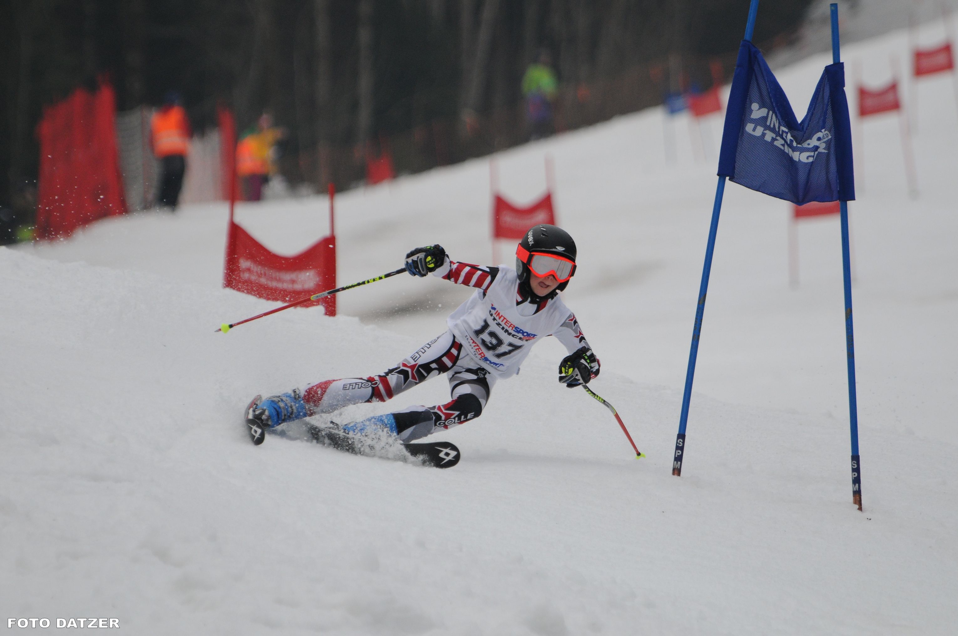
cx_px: 479
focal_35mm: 600
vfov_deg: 2.3
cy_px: 318
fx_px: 15946
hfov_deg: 3.4
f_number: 5.6
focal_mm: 400
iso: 640
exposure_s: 1/1250
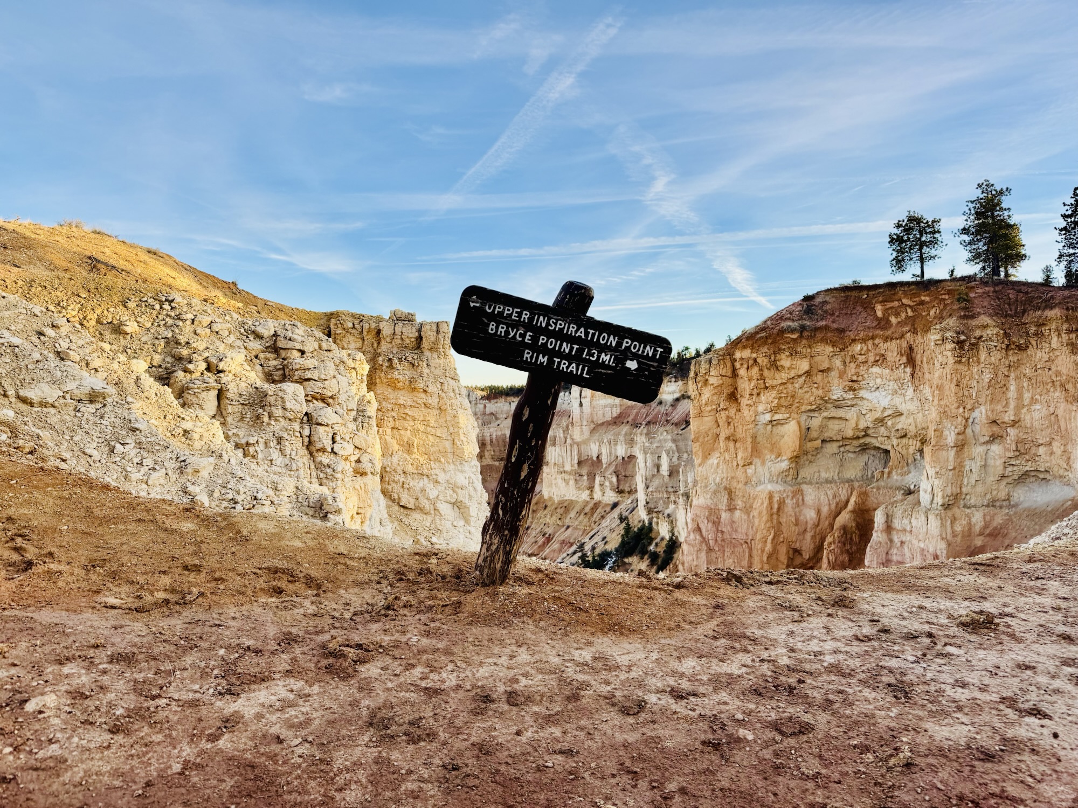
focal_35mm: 24
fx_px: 747
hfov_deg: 71.6
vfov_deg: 56.8
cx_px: 539
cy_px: 404
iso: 80
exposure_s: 1/1151
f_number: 1.78
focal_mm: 6.76
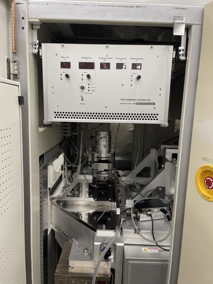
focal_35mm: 25
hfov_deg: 54.9
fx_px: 205
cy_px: 142
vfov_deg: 69.4
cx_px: 106
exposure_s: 1/120
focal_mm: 5.1
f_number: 1.6
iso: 100
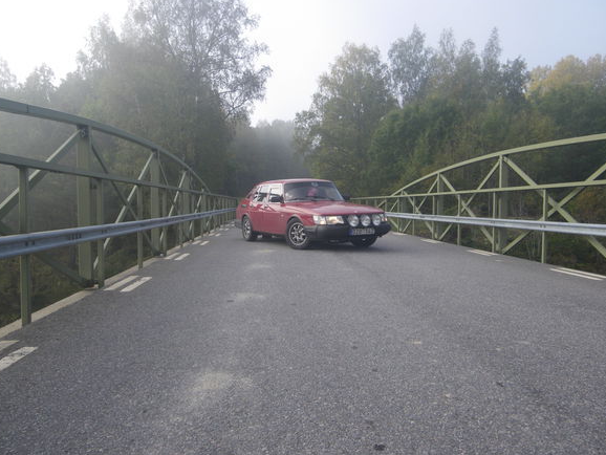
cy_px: 238
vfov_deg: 45.5
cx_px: 320
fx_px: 543
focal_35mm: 31
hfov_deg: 58.3
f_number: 2.6
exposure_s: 1/320
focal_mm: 4.9
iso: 64
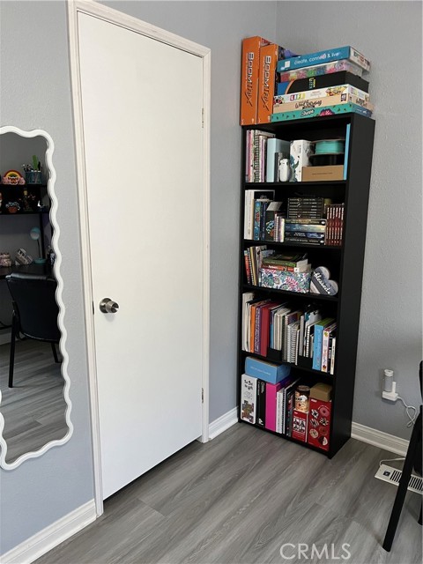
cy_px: 282
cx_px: 212
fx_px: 424
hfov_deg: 53.1
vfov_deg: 67.3
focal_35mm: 26
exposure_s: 1/60
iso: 250
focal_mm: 5.1
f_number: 1.6
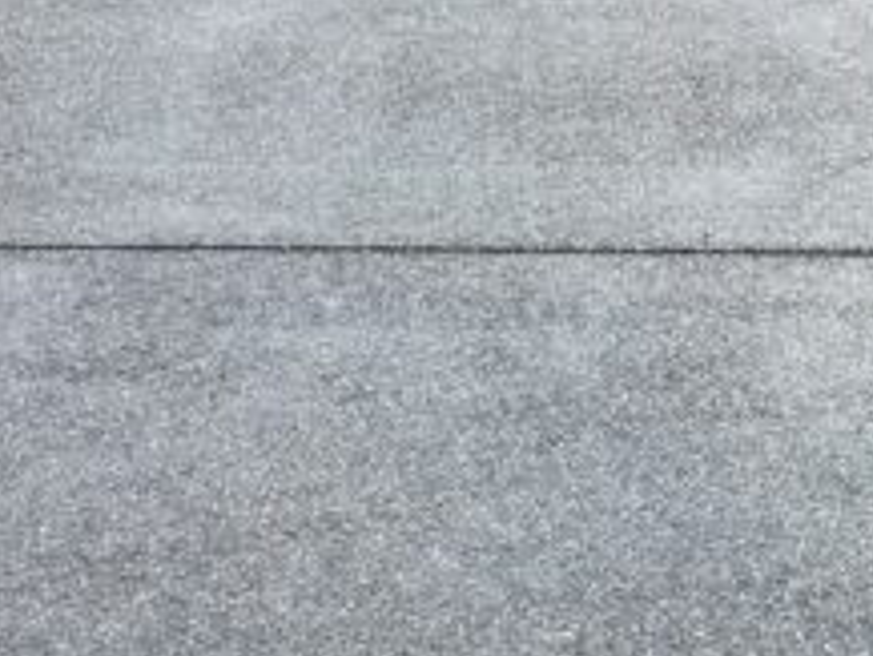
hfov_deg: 20.6
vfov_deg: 15.6
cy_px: -85
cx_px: 861
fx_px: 2321
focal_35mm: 92
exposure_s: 1/187
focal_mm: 4.3
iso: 50
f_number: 1.7
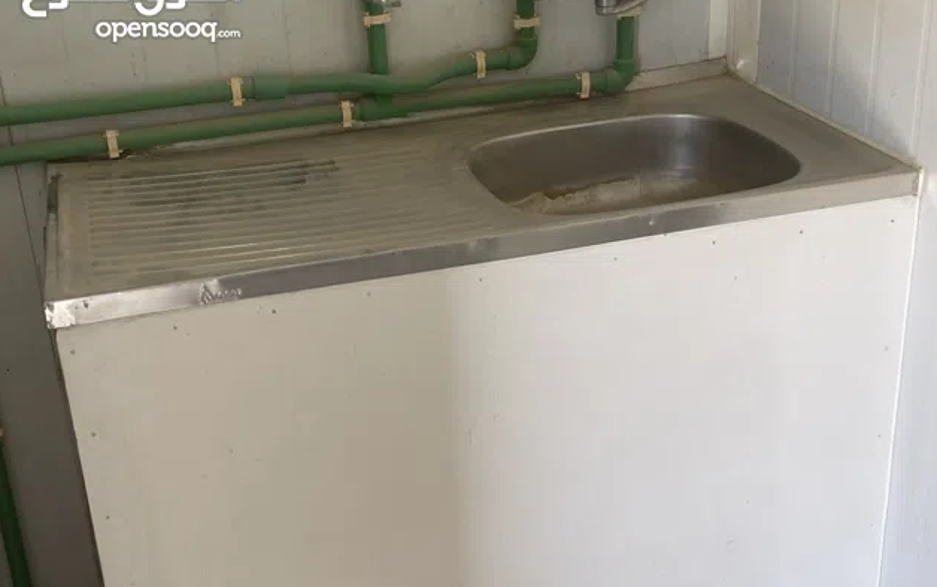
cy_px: 291
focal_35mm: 27
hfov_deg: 68.4
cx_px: 464
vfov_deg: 46.1
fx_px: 690
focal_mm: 5.1
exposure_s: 1/121
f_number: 1.6
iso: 64
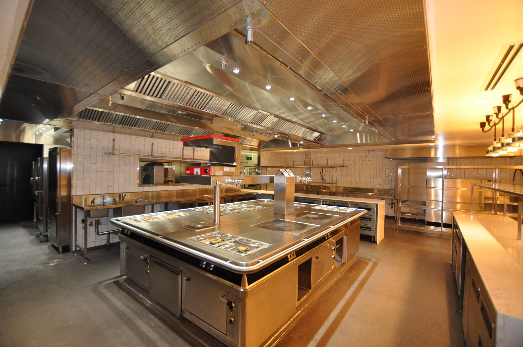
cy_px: 174
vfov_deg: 77.2
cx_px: 262
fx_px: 218
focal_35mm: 15
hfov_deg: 100.5
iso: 800
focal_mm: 10
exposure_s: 1/80
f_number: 3.5
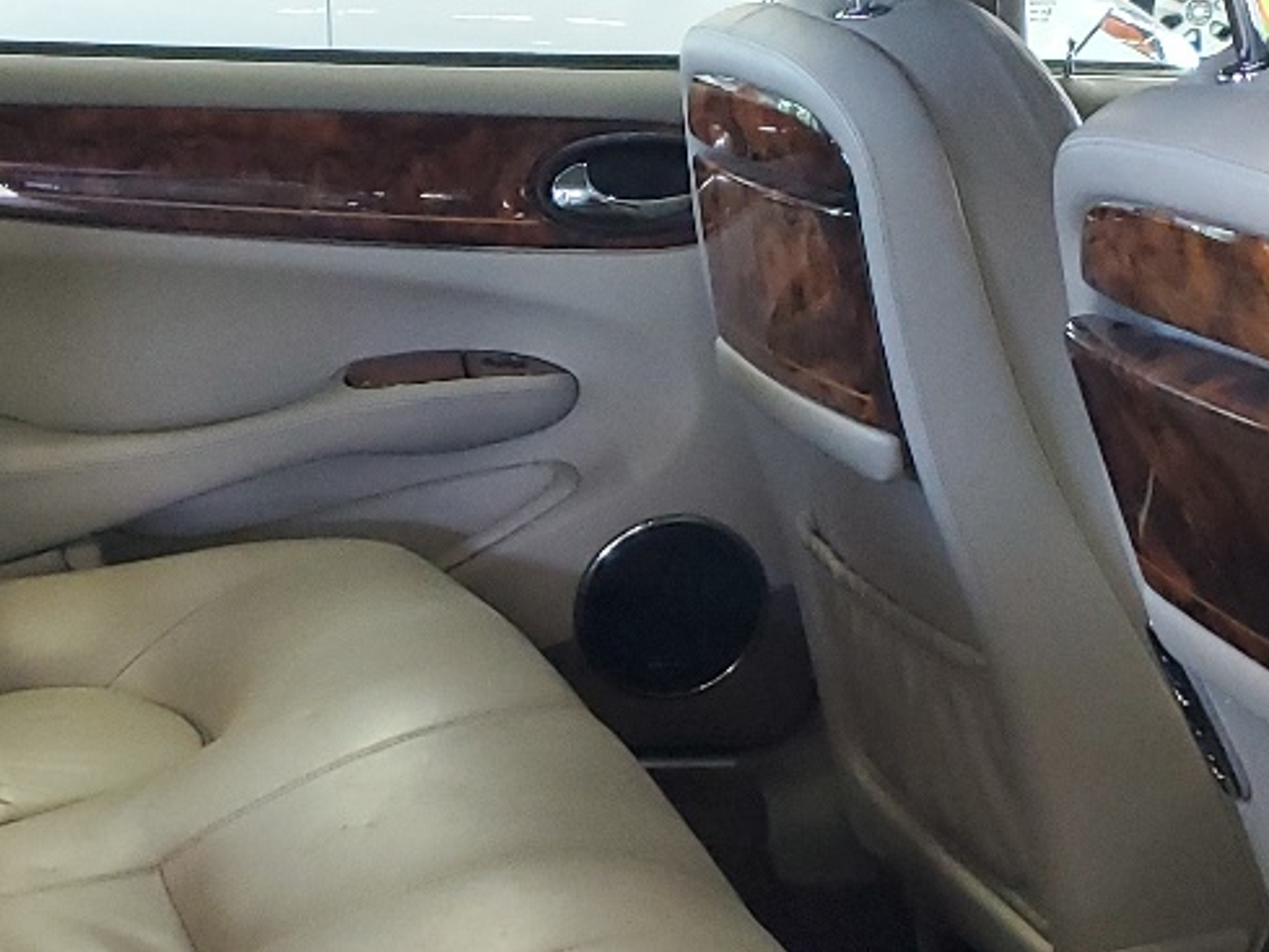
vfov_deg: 17.4
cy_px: 560
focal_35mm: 85
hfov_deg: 22.9
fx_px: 3117
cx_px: 457
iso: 299
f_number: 1.5
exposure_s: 1/60.2
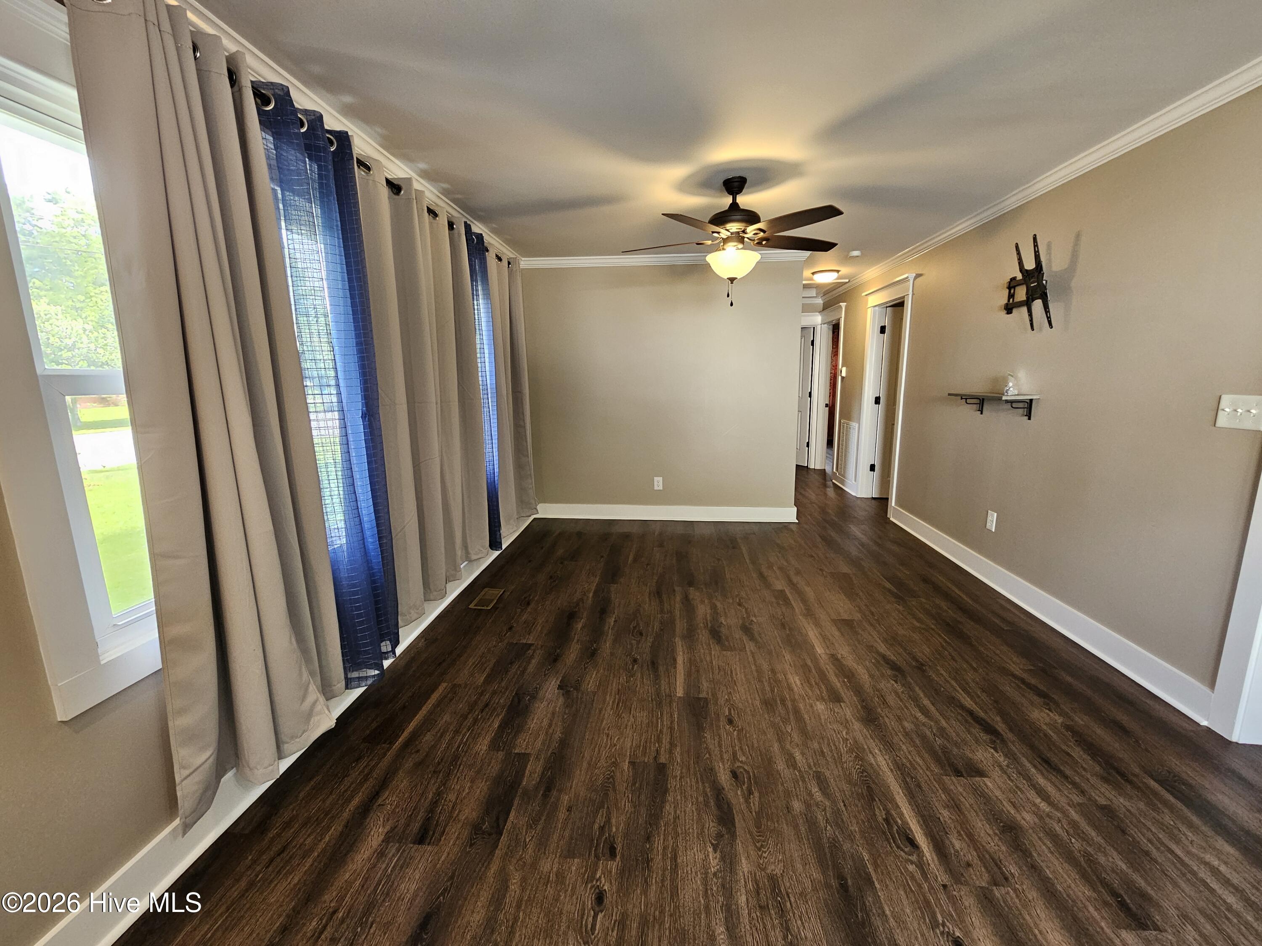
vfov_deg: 89.9
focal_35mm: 13
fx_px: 474
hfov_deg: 106.2
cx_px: 631
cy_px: 473
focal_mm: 2.2
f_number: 2.2
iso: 250
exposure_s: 1/60
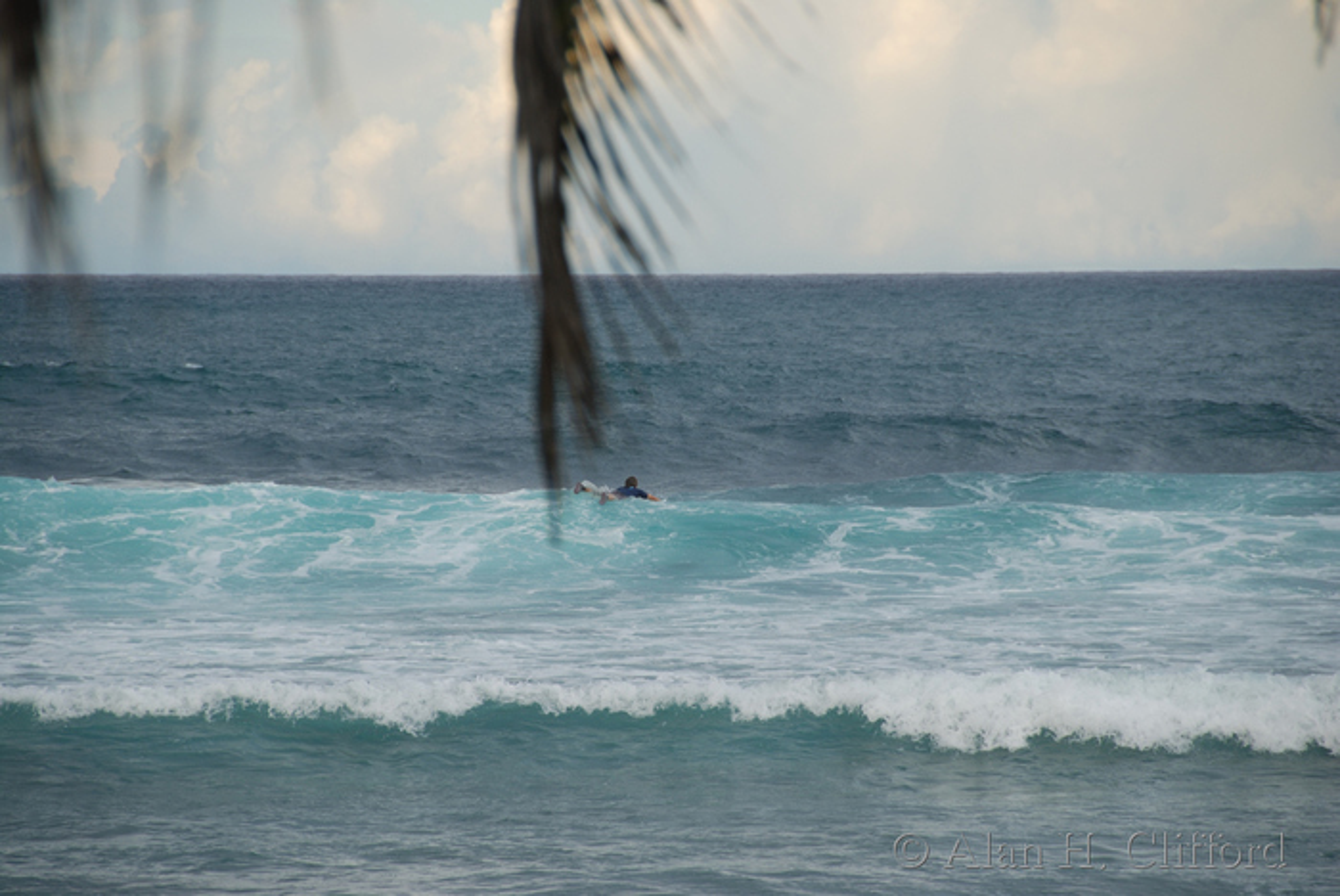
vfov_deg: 5.4
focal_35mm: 255
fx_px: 9499
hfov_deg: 8.1
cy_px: 448
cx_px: 670
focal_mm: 170
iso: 100
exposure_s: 1/200
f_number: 5.6
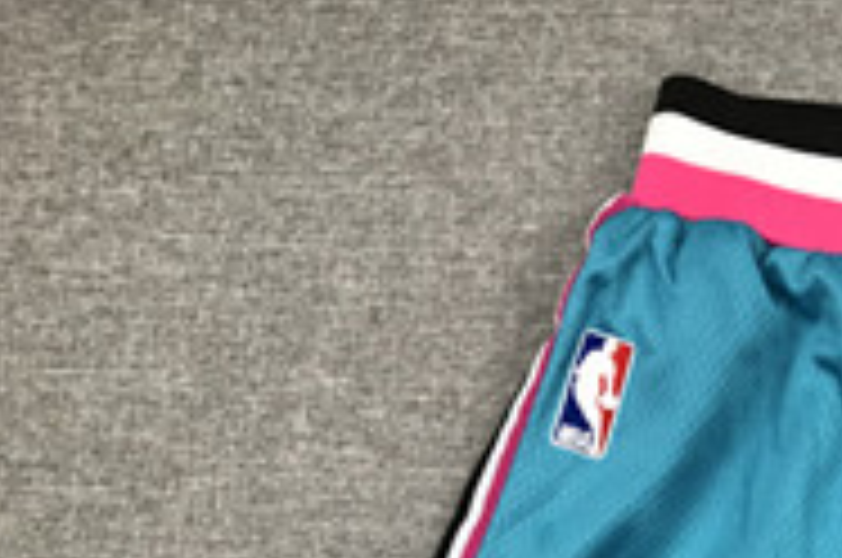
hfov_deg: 23.3
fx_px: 1821
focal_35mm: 78
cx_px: 1067
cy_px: 767
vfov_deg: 16.3
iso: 25
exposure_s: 1/50
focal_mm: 3.99
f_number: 1.8
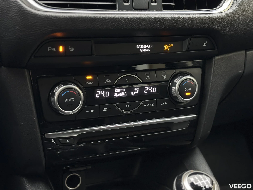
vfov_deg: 28.0
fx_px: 380
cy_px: 95
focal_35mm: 52
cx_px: 126
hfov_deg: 36.8
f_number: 1.6
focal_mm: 5.96
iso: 250
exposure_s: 1/38
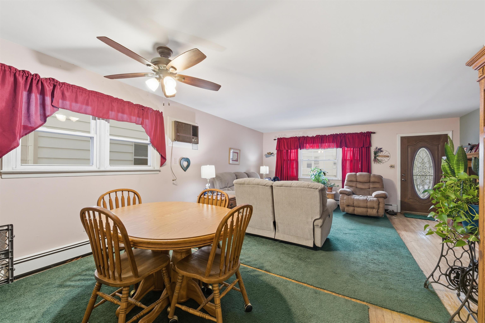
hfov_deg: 104.3
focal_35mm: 14
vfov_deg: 81.2
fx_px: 189
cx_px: 242
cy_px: 162
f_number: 10
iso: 640
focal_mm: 14
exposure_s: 1/15
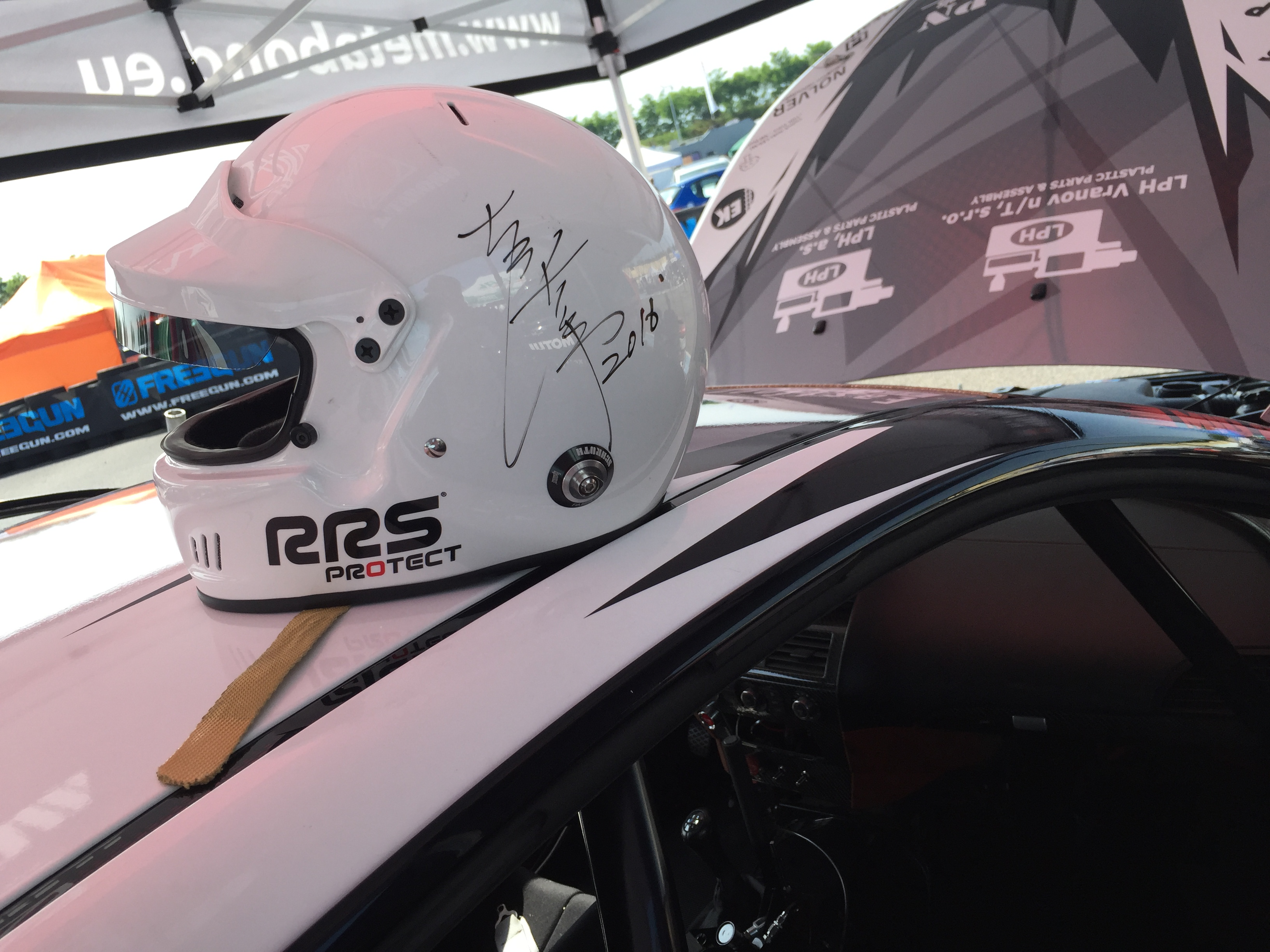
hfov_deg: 61.7
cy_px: 476
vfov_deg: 48.2
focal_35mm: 29
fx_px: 1064
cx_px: 635
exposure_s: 1/694
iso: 32
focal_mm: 4.15
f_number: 2.2
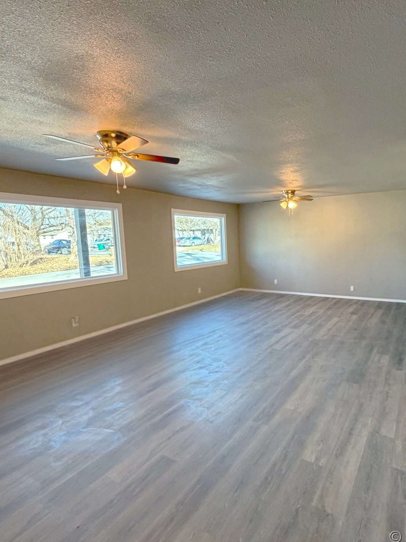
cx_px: 268
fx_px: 297
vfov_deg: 84.7
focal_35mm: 19
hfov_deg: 66.9
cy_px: 274
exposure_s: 1/60
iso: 400
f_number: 2.2
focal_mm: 2.22
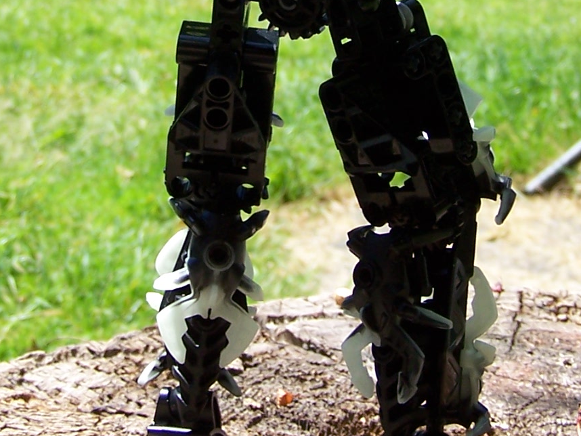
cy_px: 2
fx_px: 1712
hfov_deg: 19.3
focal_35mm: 102
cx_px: 268
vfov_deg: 14.3
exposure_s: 1/500
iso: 80
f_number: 2.8
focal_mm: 6.3
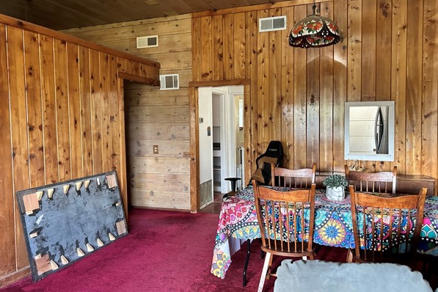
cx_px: 226
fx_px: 353
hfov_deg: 63.6
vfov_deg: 44.9
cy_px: 136
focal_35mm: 29
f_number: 1.5
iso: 500
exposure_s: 1/60
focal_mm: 5.7
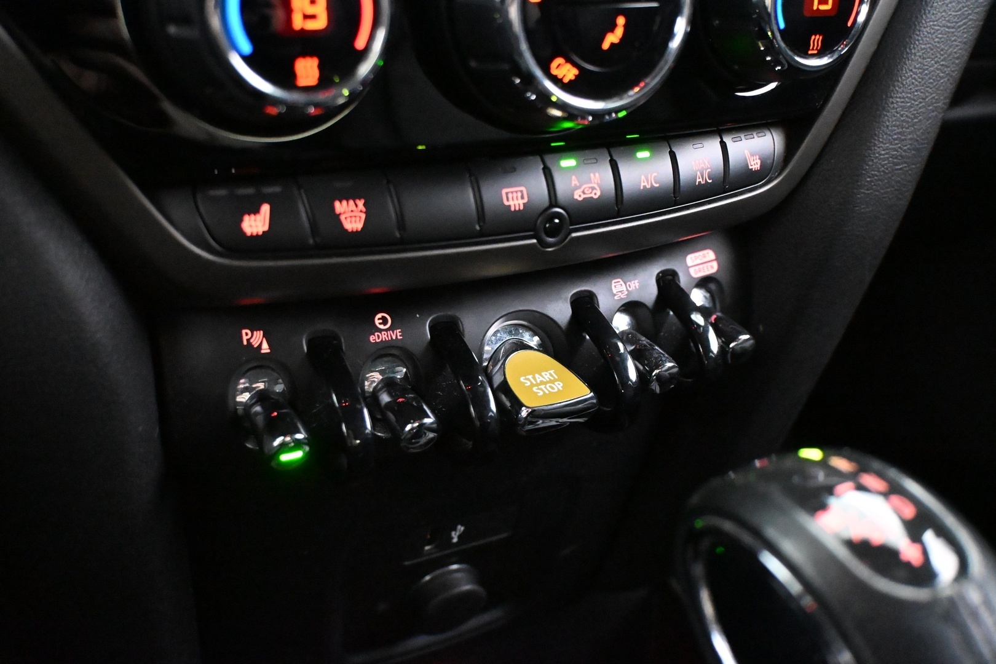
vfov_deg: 36.9
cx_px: 498
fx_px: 996
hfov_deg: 53.1
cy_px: 332
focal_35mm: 36
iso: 12800
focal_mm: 24
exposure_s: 1/20
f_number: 4.2
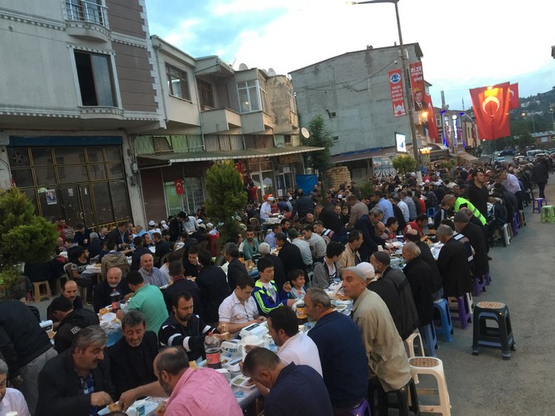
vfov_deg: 48.2
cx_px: 278
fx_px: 465
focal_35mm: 29
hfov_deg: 61.7
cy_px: 208
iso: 100
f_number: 2.2
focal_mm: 4.15
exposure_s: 1/17
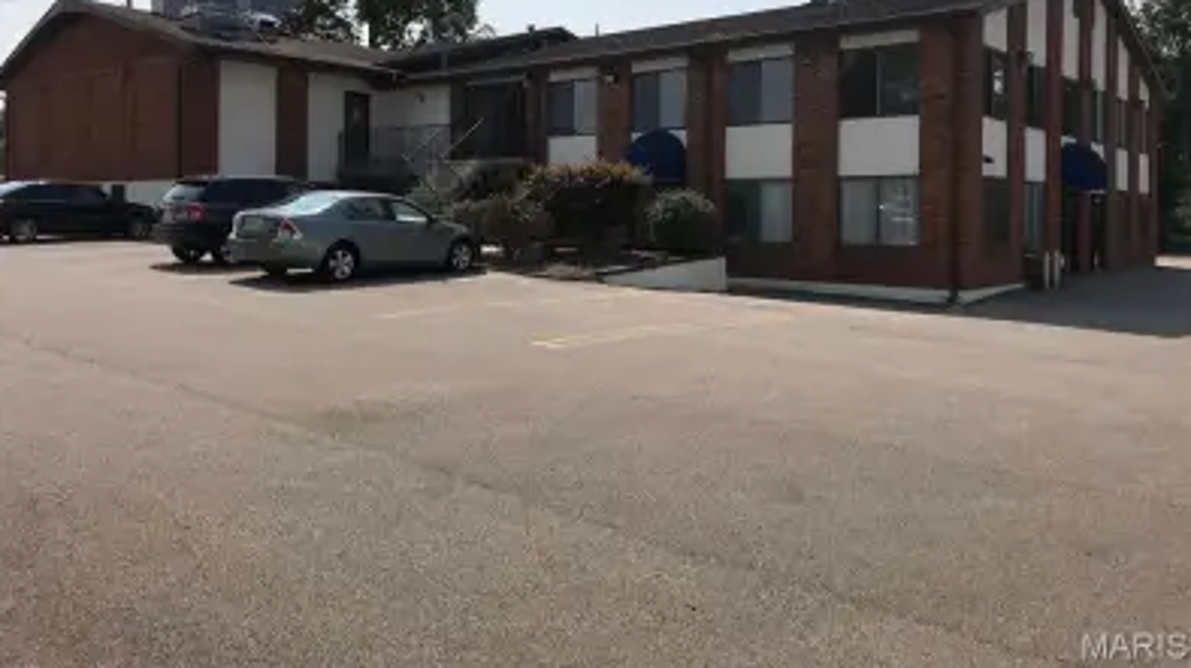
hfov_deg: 62.7
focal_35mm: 31
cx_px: 596
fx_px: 978
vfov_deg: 37.3
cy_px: 218
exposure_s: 1/5051
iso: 20
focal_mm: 3.99
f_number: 1.8
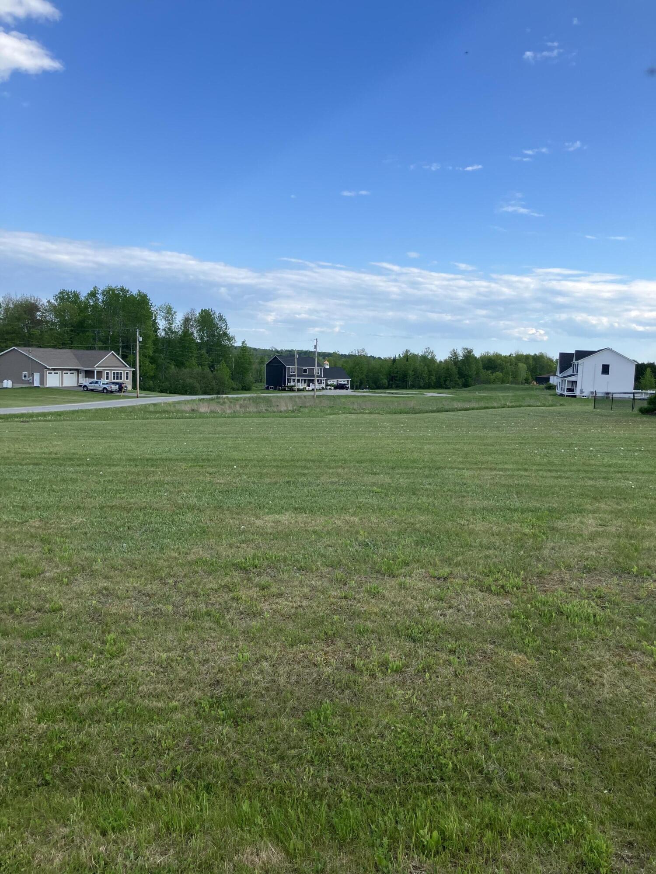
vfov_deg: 63.4
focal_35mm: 28
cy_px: 437
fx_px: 707
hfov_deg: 49.7
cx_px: 328
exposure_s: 1/1389
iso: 32
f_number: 1.8
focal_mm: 3.99
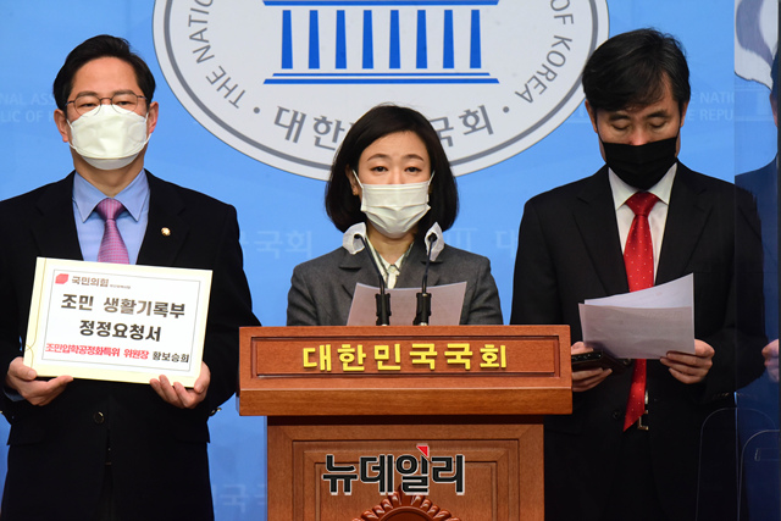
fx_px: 6943
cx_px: 390
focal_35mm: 320
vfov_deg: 4.3
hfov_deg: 6.4
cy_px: 260
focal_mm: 320
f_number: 13
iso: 2500
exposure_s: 1/250
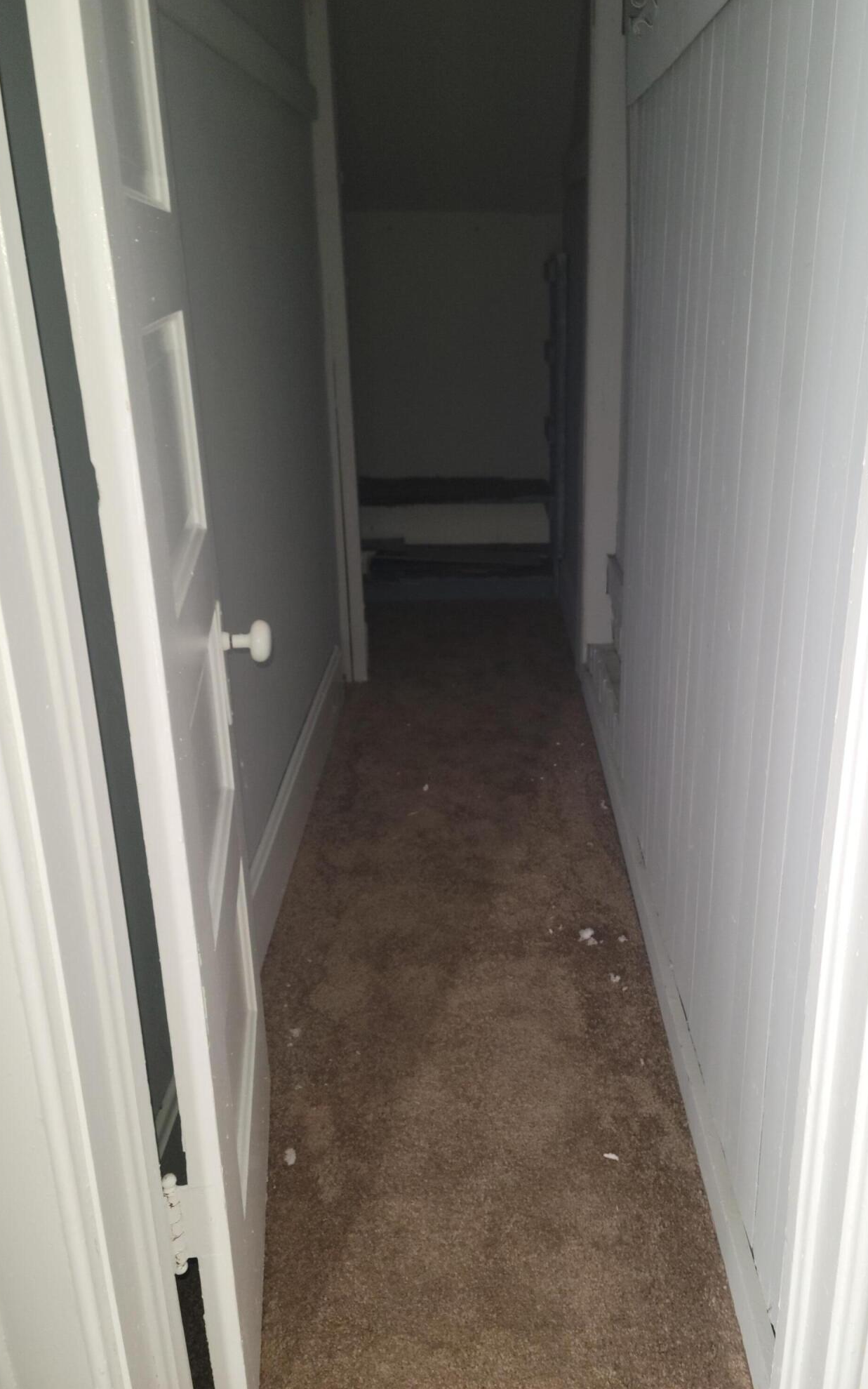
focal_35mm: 30
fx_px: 1135
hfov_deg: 41.7
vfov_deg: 62.9
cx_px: 516
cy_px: 688
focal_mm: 5.9
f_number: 2
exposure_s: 1/30
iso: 100
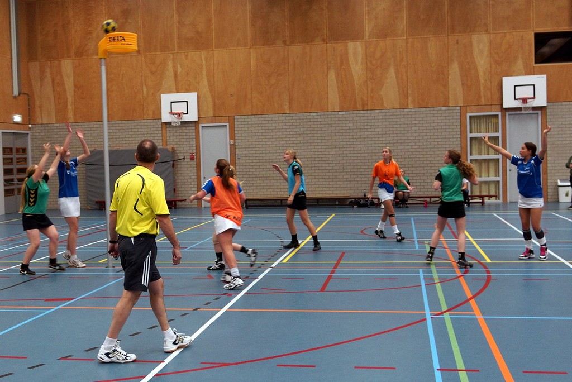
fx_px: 572
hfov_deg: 53.1
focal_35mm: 36
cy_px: 191
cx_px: 286
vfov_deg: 36.9
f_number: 2.8
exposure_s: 1/160
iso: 640
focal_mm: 24
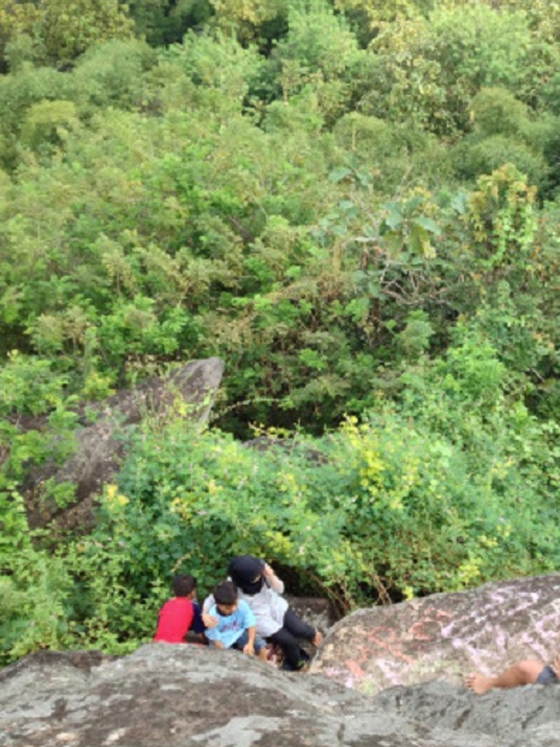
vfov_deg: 36.2
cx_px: 509
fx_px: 1143
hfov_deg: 26.6
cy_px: 378
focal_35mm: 53
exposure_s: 1/330
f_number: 2.4
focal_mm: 4.28
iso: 50
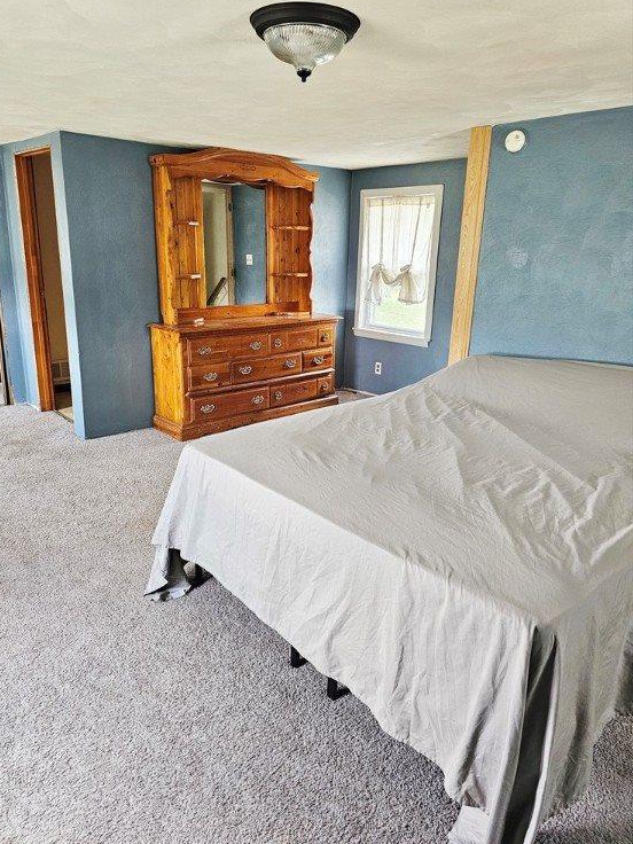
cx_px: 304
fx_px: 585
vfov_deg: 71.6
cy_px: 407
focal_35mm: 24
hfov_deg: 56.8
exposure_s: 1/120
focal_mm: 6.3
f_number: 1.7
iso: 400
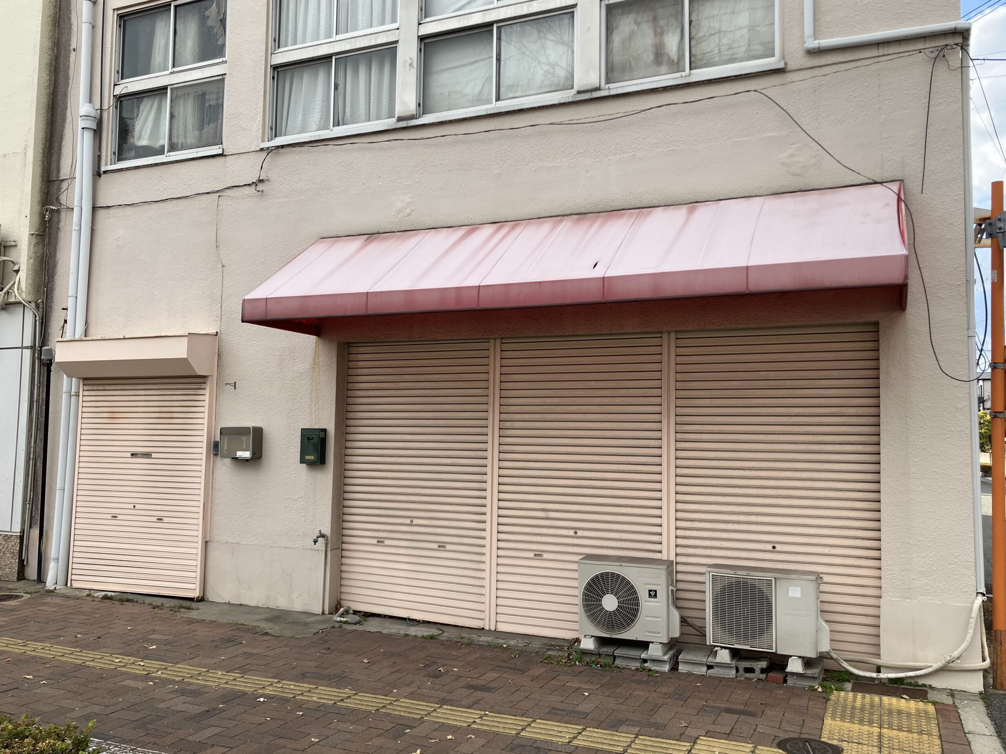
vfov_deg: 48.2
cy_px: 365
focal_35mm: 29
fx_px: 843
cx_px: 518
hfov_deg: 61.6
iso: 32
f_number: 1.8
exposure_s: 1/838
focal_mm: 3.99
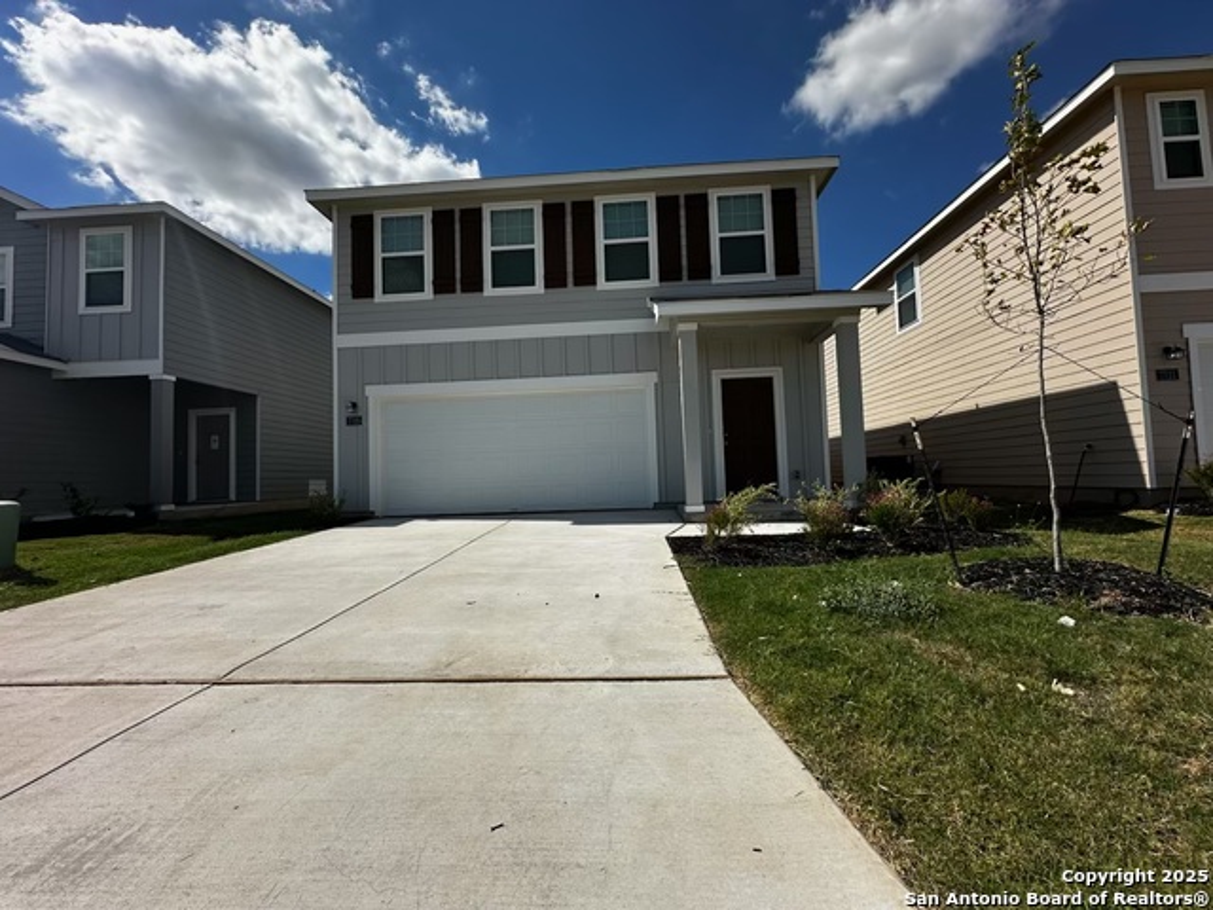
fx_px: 491
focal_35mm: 14
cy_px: 455
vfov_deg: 85.7
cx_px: 606
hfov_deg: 102.1
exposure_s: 1/4000
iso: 50
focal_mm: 2.22
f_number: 2.2
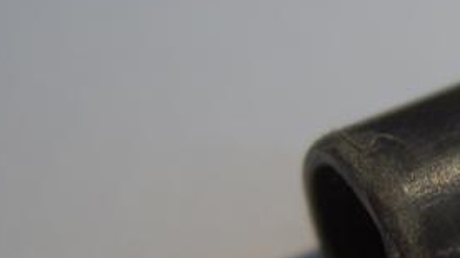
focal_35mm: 98
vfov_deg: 12.3
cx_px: 487
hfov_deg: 20.9
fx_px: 1195
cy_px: 213
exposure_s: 1/30
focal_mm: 8.13
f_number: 2.7
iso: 100
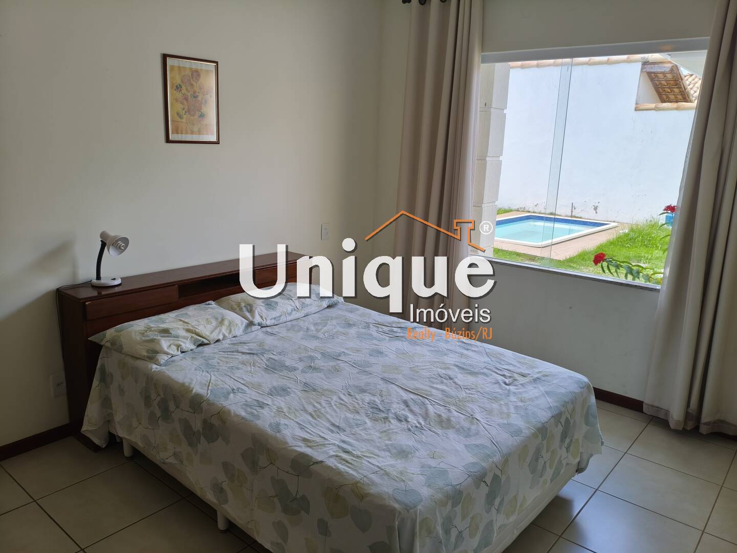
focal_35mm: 26
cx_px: 368
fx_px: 554
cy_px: 276
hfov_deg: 67.3
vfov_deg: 53.1
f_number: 1.5
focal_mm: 4.94
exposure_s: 1/120
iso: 80
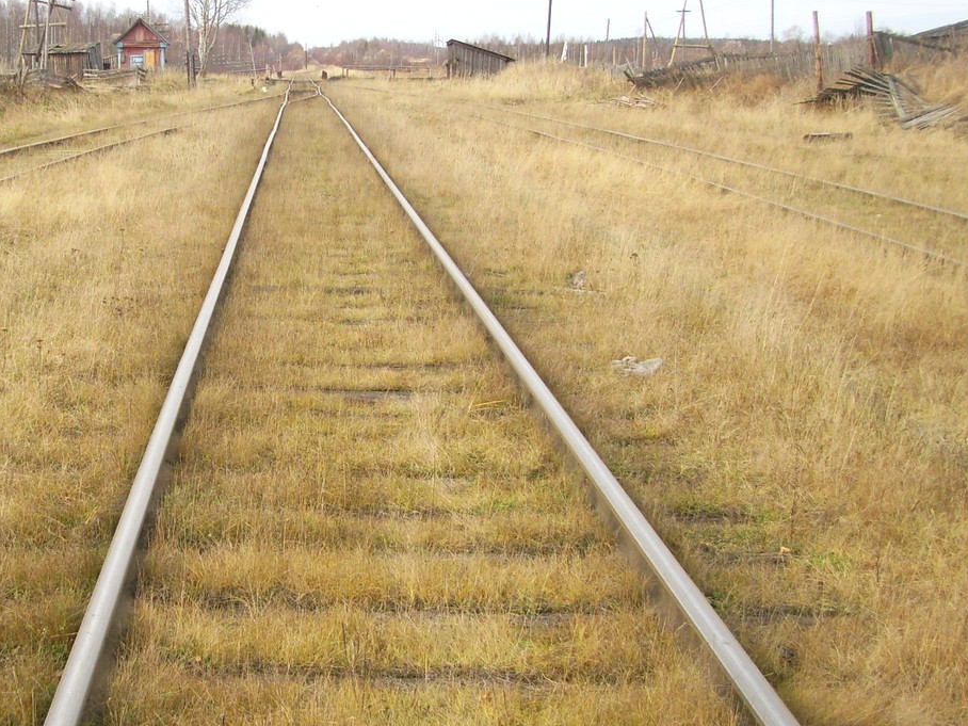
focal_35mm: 56
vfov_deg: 26.1
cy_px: 385
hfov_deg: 34.2
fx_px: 1566
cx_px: 385
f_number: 2.9
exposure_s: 1/200
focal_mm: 5.7
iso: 80
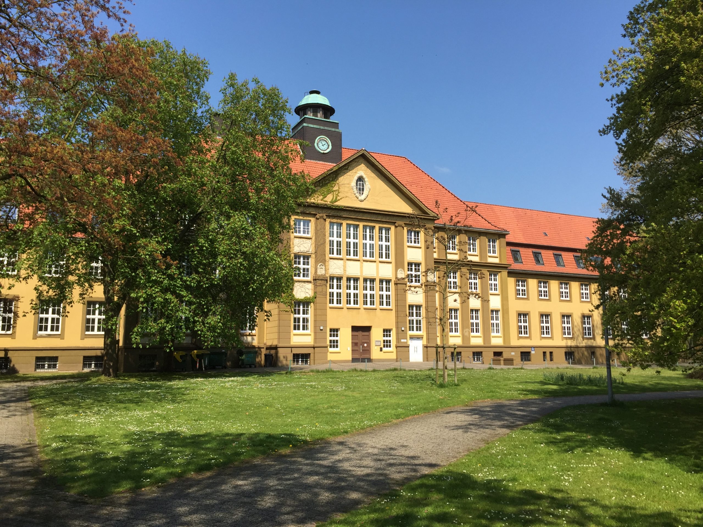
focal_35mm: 29
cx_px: 352
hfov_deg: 61.7
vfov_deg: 48.2
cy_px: 264
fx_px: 589
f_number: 2.2
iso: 32
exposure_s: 1/1522
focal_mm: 4.15
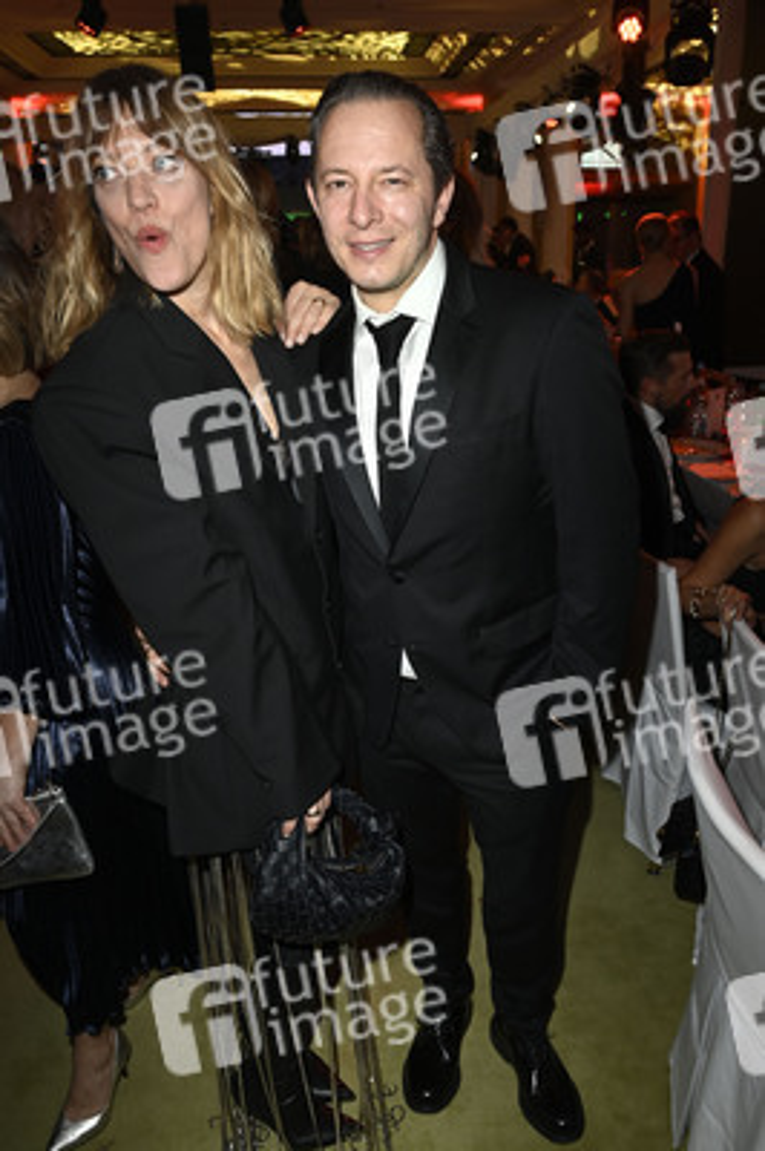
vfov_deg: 73.8
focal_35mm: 24
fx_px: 766
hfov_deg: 53.1
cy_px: 576
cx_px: 382
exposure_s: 1/60
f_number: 5.6
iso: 1600
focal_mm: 24
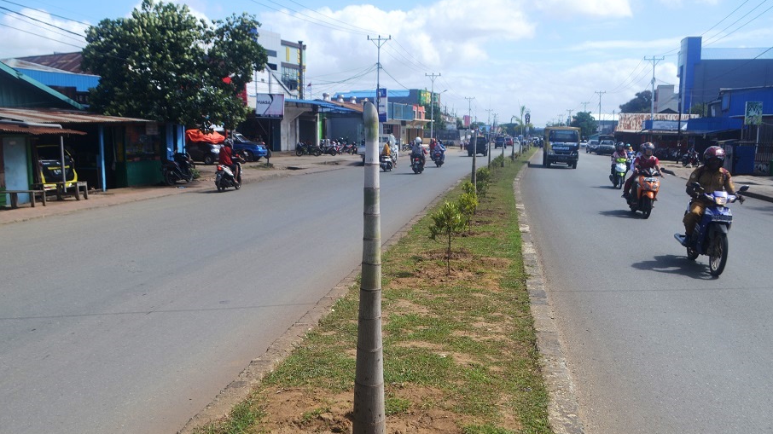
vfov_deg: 36.6
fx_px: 656
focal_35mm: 32
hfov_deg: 61.0
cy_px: 227
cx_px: 392
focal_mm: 20
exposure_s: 1/200
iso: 100
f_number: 7.1
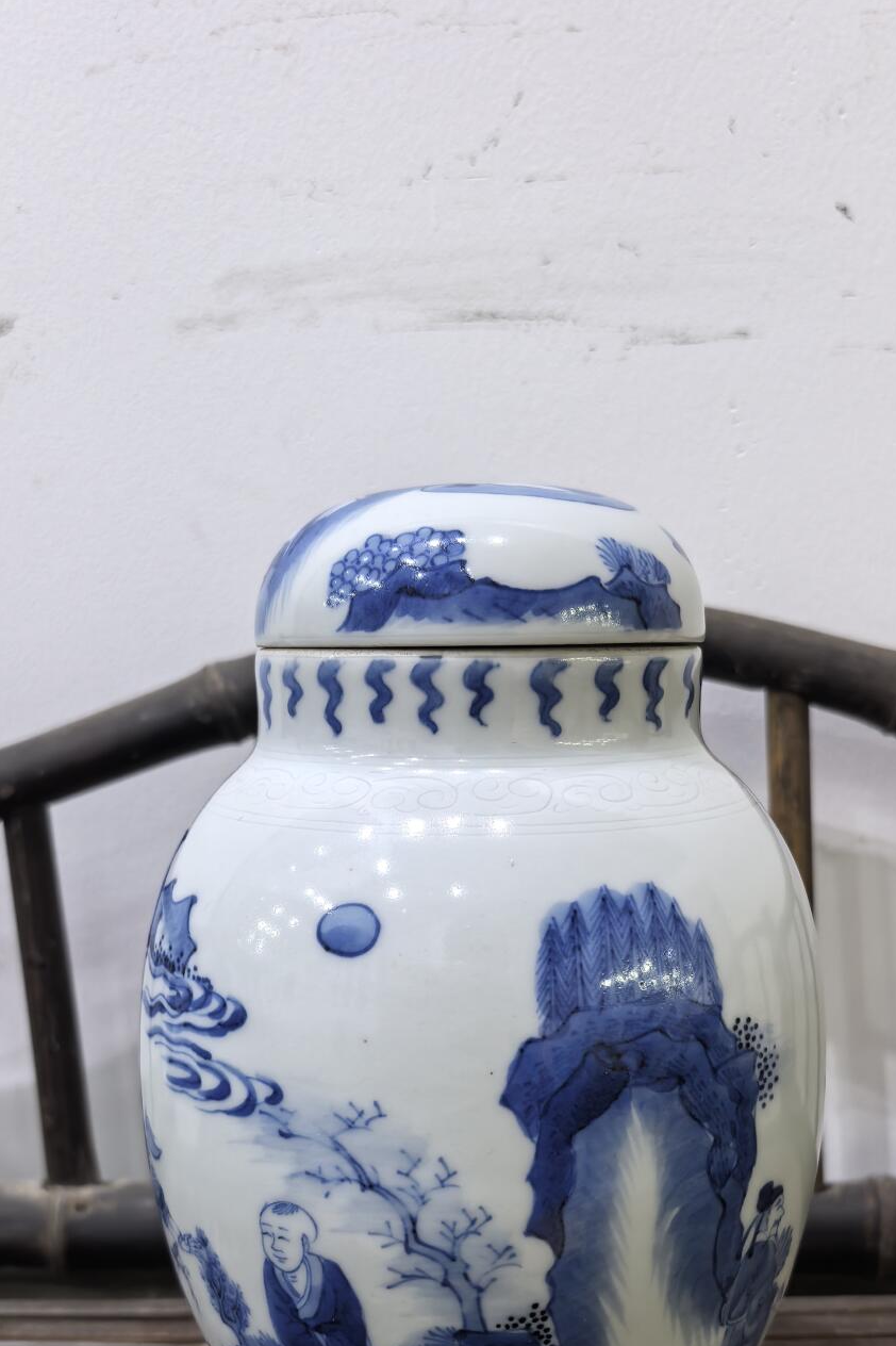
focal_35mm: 40
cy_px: 952
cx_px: 479
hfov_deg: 33.4
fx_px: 1494
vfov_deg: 47.3
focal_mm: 6.98
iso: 250
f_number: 2
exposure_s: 1/50
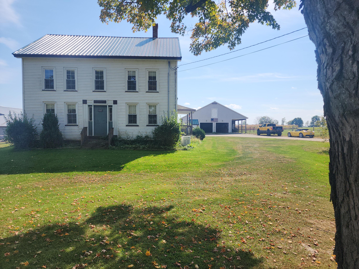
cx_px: 180
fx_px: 239
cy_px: 134
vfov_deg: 58.9
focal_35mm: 23
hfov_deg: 73.9
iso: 12
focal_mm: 6.4
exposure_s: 1/1297
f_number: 1.8
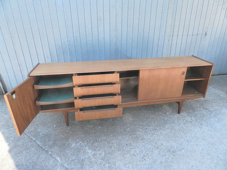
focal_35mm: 23
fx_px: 151
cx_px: 114
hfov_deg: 73.9
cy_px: 85
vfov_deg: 58.9
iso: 160
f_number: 3.5
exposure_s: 1/320
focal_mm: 4
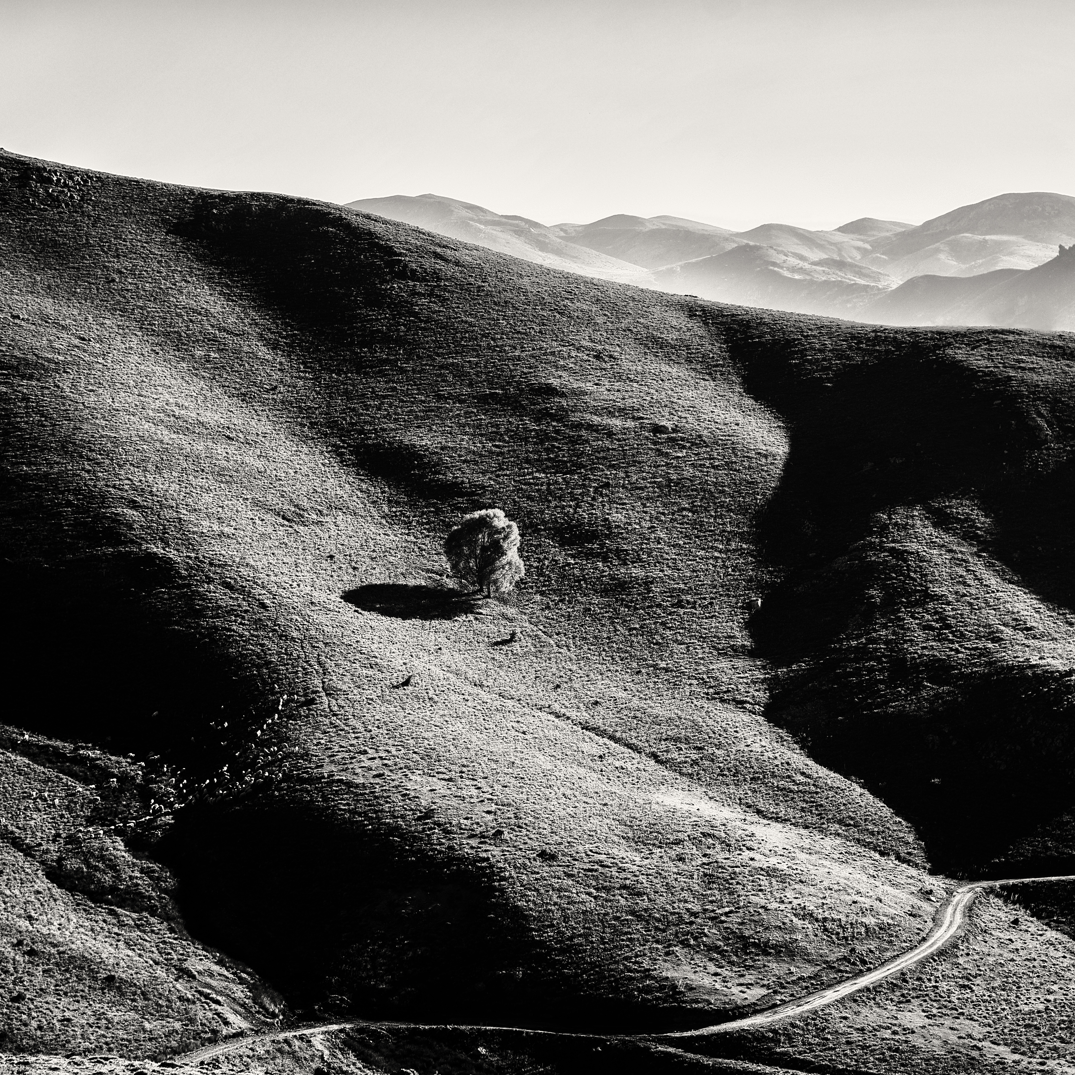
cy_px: 540
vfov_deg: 19.3
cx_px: 612
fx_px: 3162
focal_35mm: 90
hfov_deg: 19.3
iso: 100
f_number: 2.8
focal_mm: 70
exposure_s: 1/1000
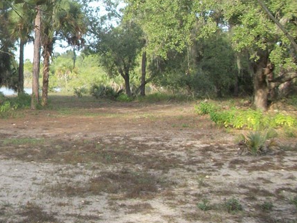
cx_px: -49
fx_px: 652
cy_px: 45
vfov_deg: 19.2
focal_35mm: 76
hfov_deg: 23.7
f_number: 2.9
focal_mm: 5.7
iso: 80
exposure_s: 1/250
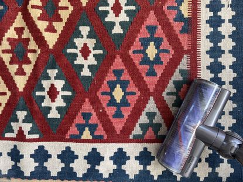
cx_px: 122
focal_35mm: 26
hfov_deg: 67.3
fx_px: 182
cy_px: 91
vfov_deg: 53.0
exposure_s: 1/121
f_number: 1.5
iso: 80
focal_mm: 5.7
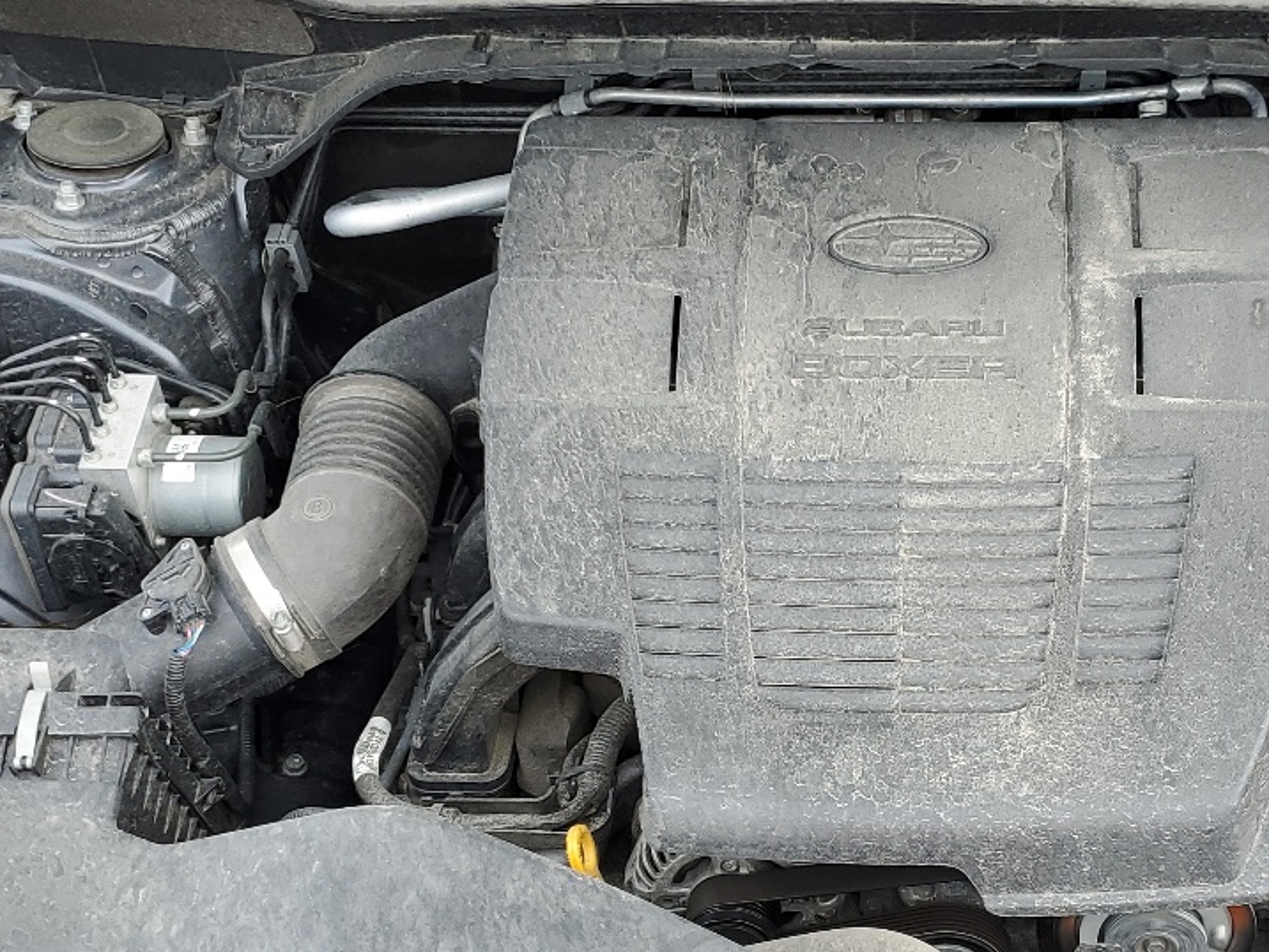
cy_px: 676
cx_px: 860
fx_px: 2127
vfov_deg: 25.0
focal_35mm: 58
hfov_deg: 32.9
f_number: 1.5
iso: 50
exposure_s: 1/400
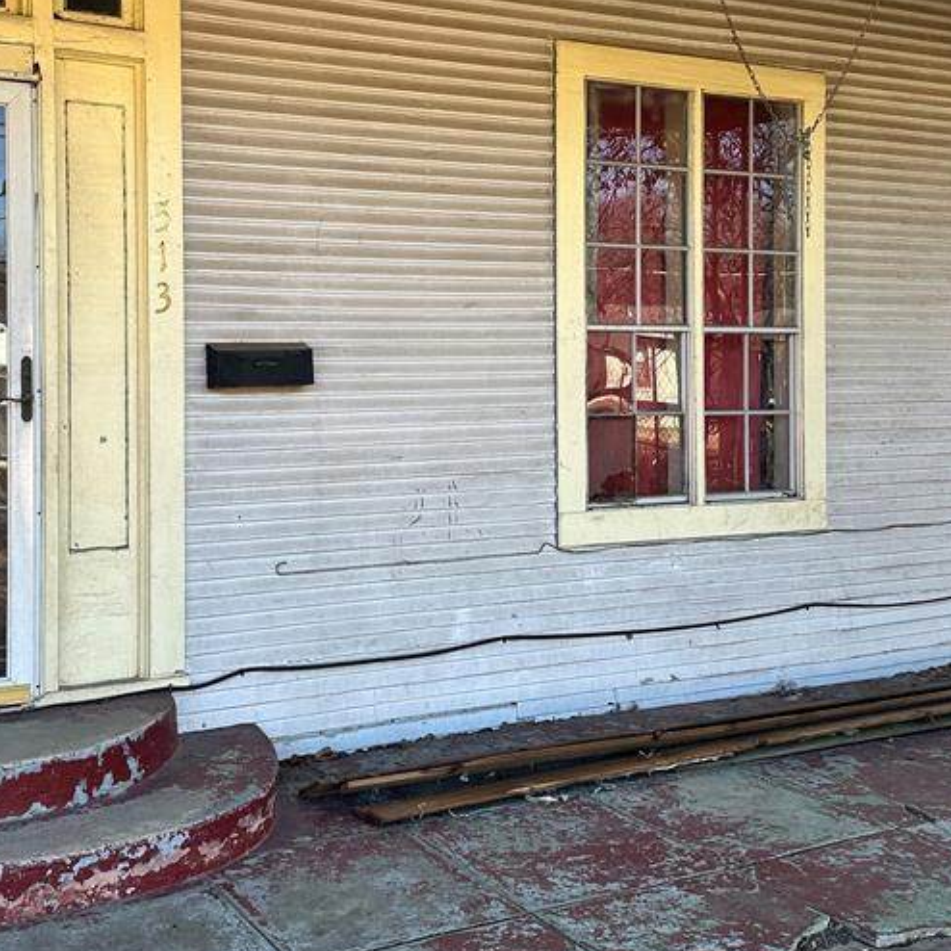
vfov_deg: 38.1
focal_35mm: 44
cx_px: 358
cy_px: 358
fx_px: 1368
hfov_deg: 38.1
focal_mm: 6.86
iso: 80
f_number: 1.78
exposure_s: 1/680
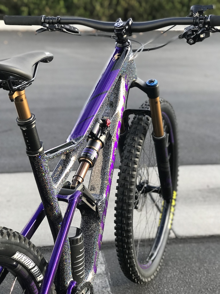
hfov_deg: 25.7
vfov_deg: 33.8
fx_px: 483
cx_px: 110
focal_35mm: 57
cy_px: 147
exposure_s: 1/60
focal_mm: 6.6
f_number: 2.8
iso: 25
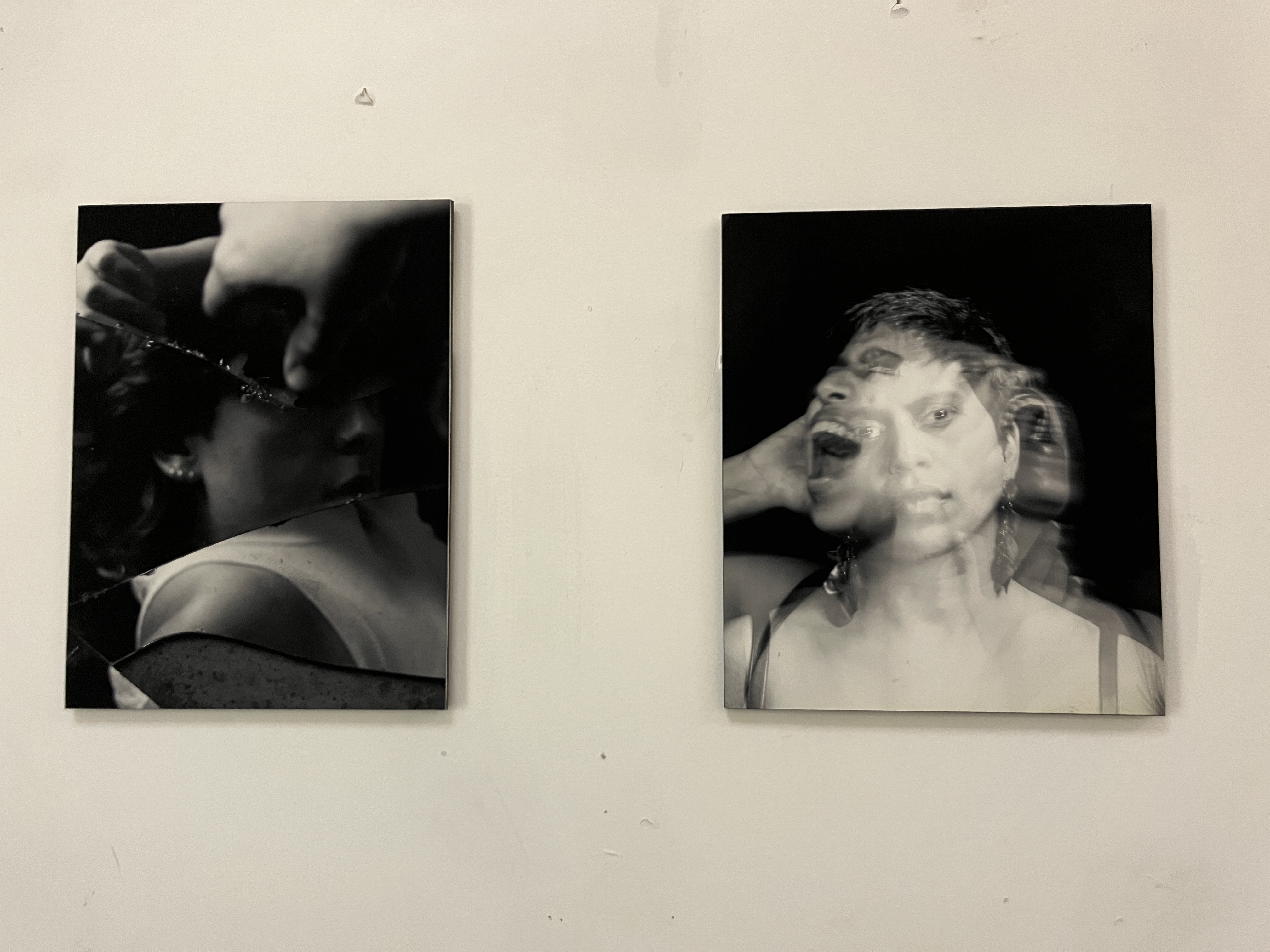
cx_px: 635
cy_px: 476
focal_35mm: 26
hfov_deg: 67.3
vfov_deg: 53.1
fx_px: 954
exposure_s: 1/49
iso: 500
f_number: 1.6
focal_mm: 5.1
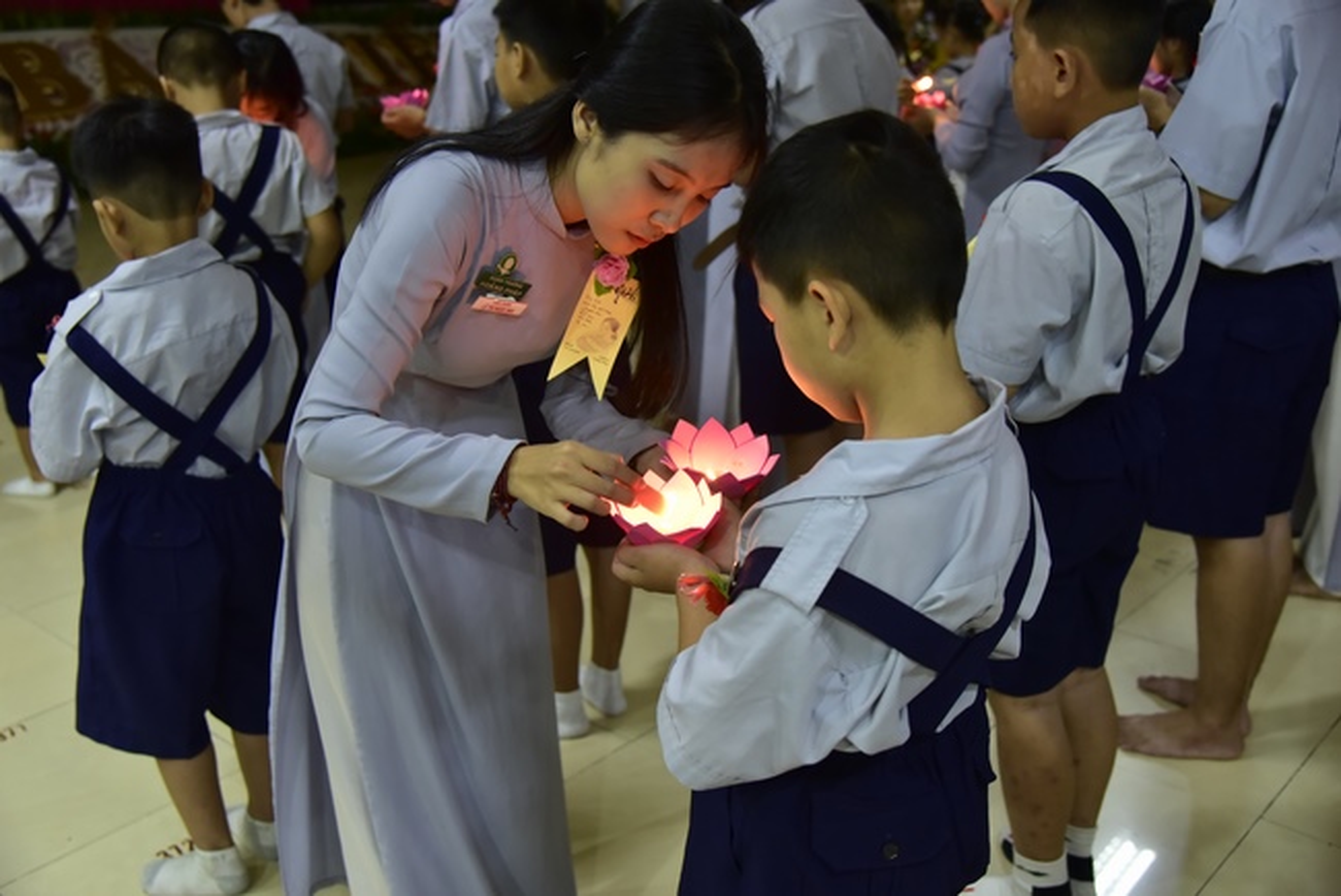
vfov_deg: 35.1
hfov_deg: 50.7
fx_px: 1416
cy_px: 448
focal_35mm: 38
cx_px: 670
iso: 1600
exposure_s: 1/40
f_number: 4
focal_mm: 38
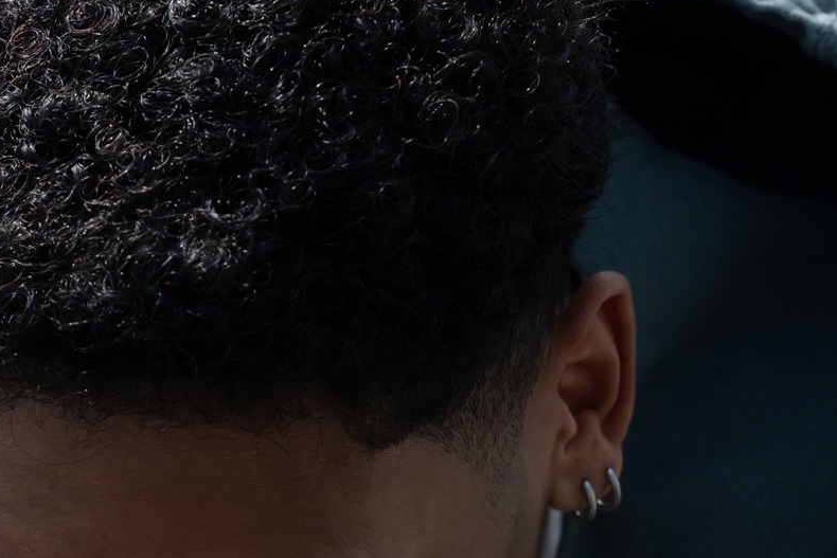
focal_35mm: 175
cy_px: 755
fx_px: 4069
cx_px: 44
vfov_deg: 7.7
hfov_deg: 11.6
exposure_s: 1/1000
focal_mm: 64
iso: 400
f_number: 5.6
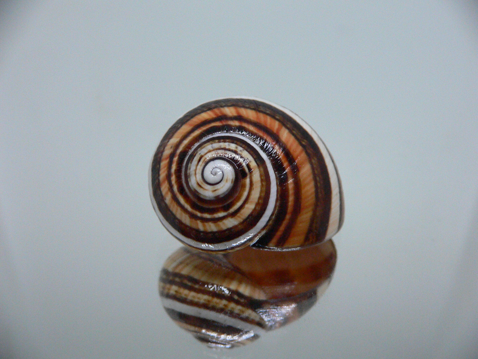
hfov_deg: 52.6
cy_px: 180
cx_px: 239
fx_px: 483
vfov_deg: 40.7
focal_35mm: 35
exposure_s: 1/50
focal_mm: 4.6
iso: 200
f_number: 2.8
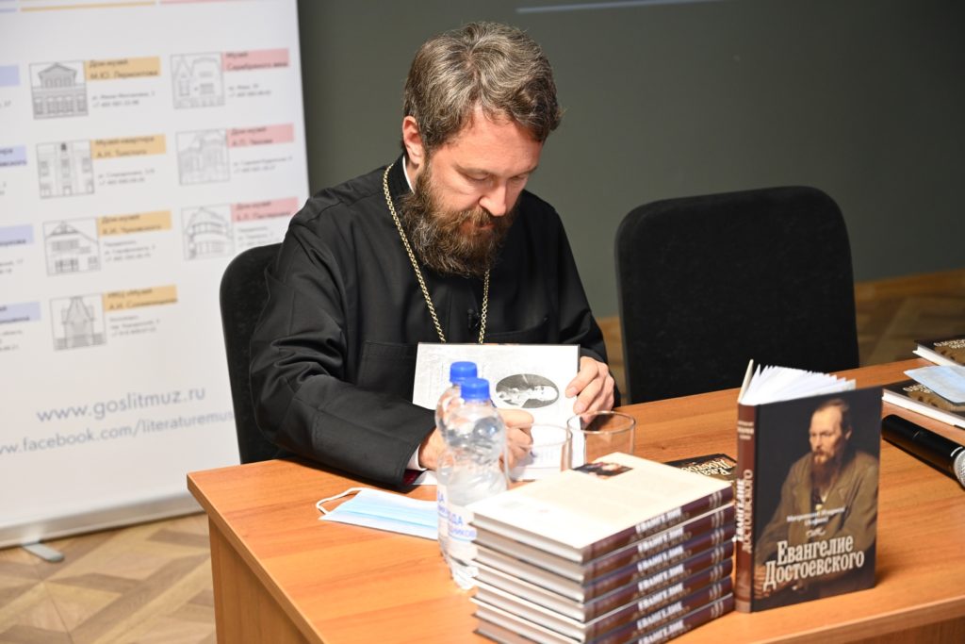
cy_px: 322
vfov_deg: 23.0
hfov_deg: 33.9
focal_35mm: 59
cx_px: 482
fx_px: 1582
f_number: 4
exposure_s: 1/20
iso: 1400
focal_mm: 59
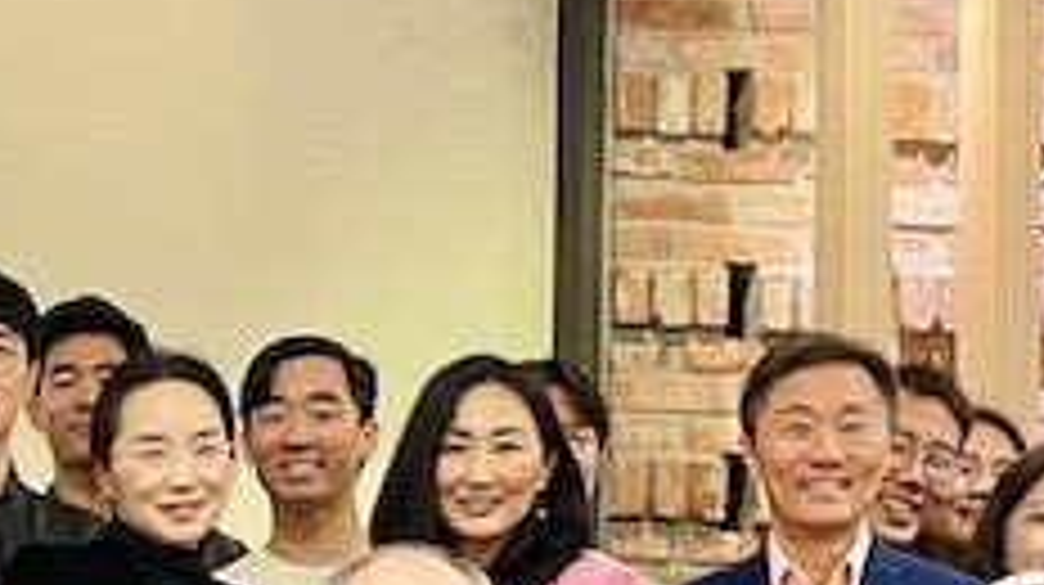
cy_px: 799
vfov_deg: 10.7
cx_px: -45
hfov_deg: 18.8
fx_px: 3042
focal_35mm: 110
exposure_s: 1/40
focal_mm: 5.1
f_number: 1.6
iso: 400
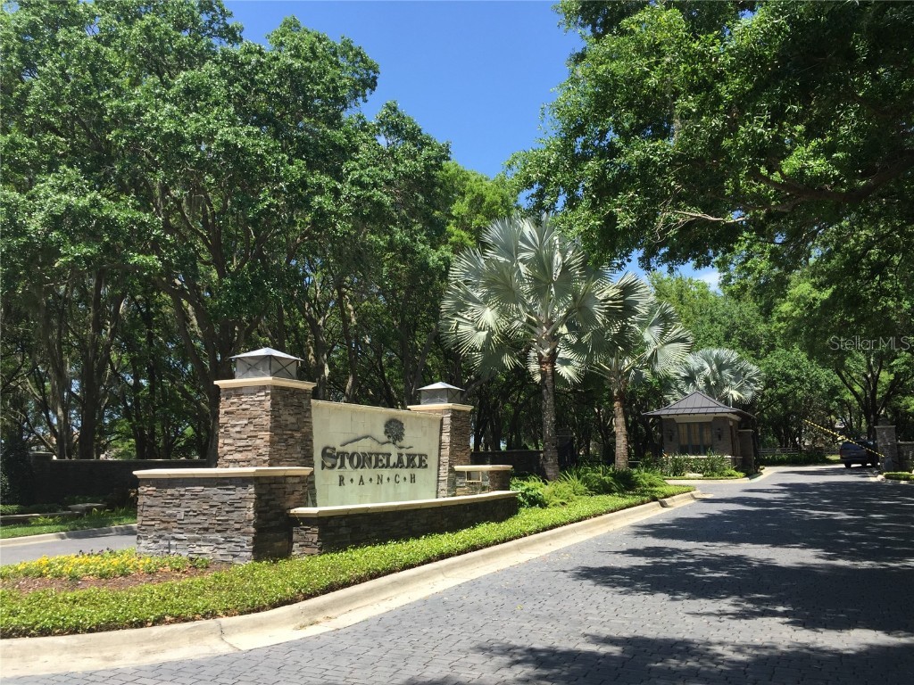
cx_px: 457
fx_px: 766
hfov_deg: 61.7
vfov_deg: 48.2
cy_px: 342
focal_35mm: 29
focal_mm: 4.15
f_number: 2.2
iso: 32
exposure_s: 1/1014
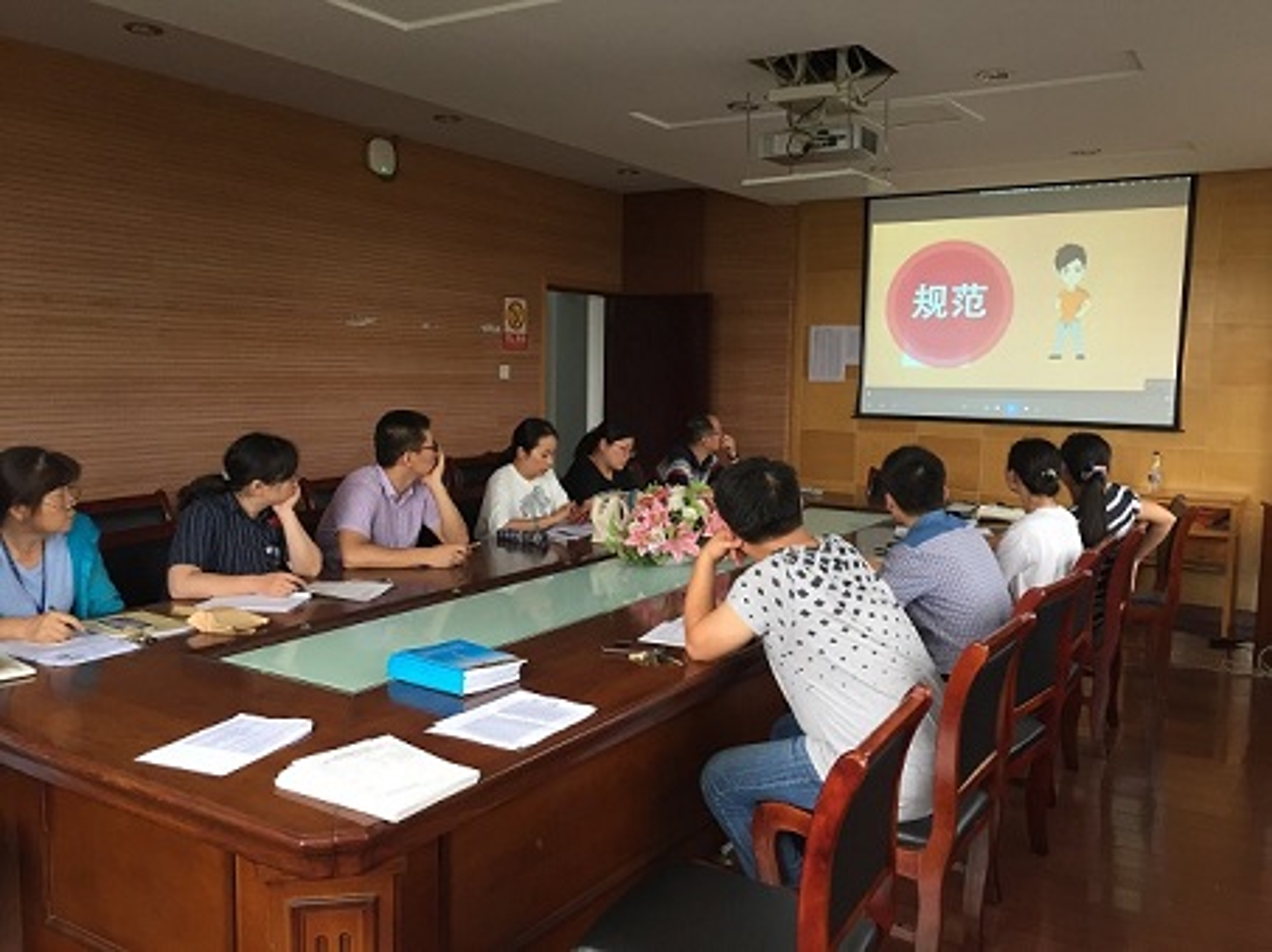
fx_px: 1065
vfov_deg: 48.2
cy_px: 476
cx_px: 636
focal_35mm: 29
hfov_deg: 61.7
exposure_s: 1/33
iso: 50
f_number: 2.2
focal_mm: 4.15
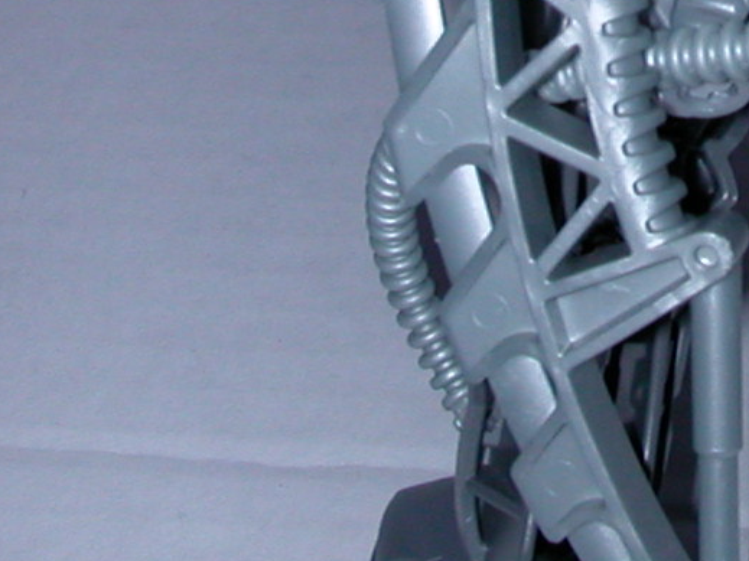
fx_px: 2466
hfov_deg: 16.7
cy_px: -149
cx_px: 840
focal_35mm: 114
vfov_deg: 12.6
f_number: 4.5
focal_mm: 5.6
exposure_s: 1/59.9
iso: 100
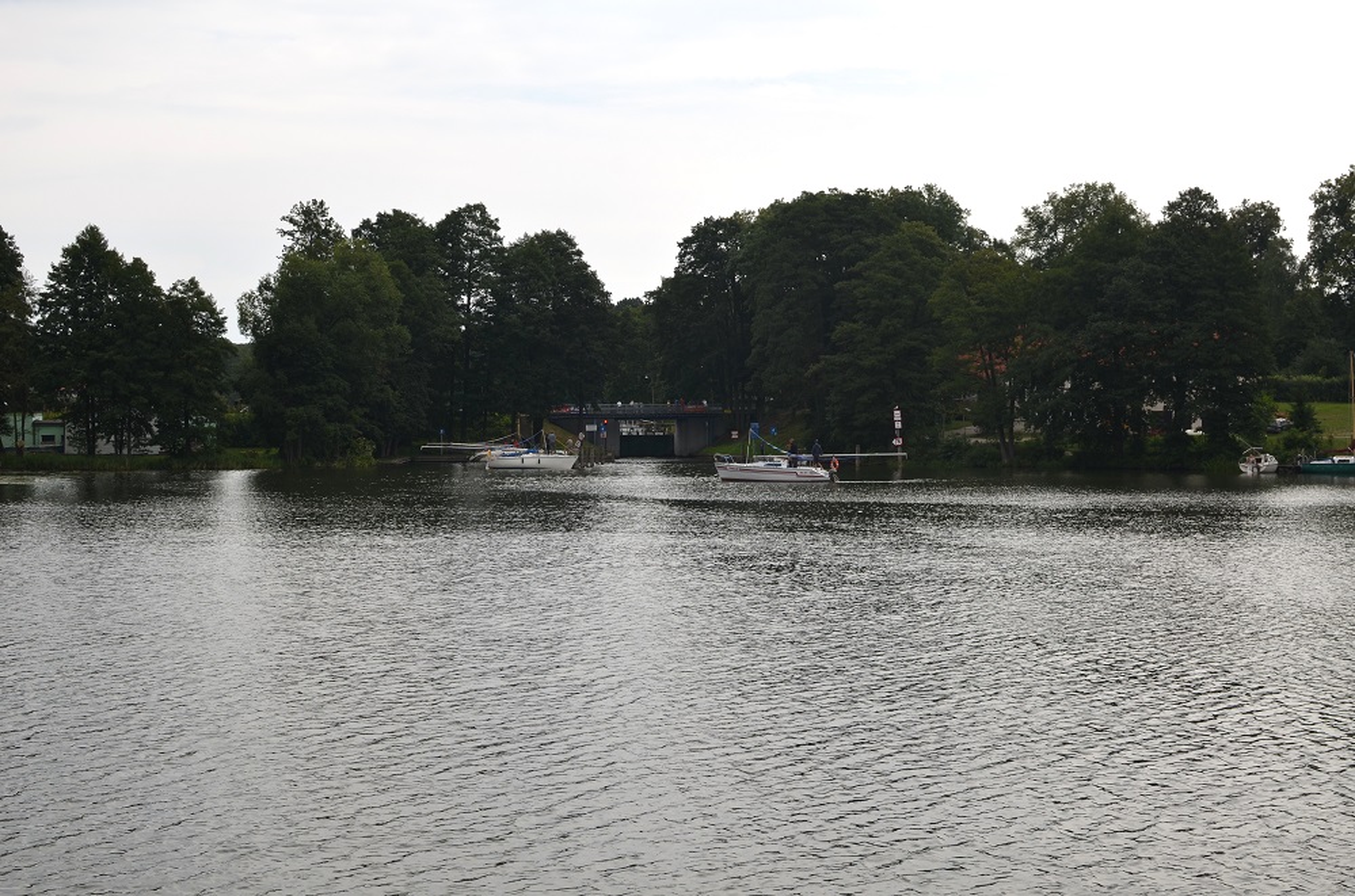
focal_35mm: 52
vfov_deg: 25.6
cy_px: 448
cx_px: 678
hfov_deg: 37.9
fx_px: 1971
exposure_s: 1/250
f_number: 8
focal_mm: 35
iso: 100
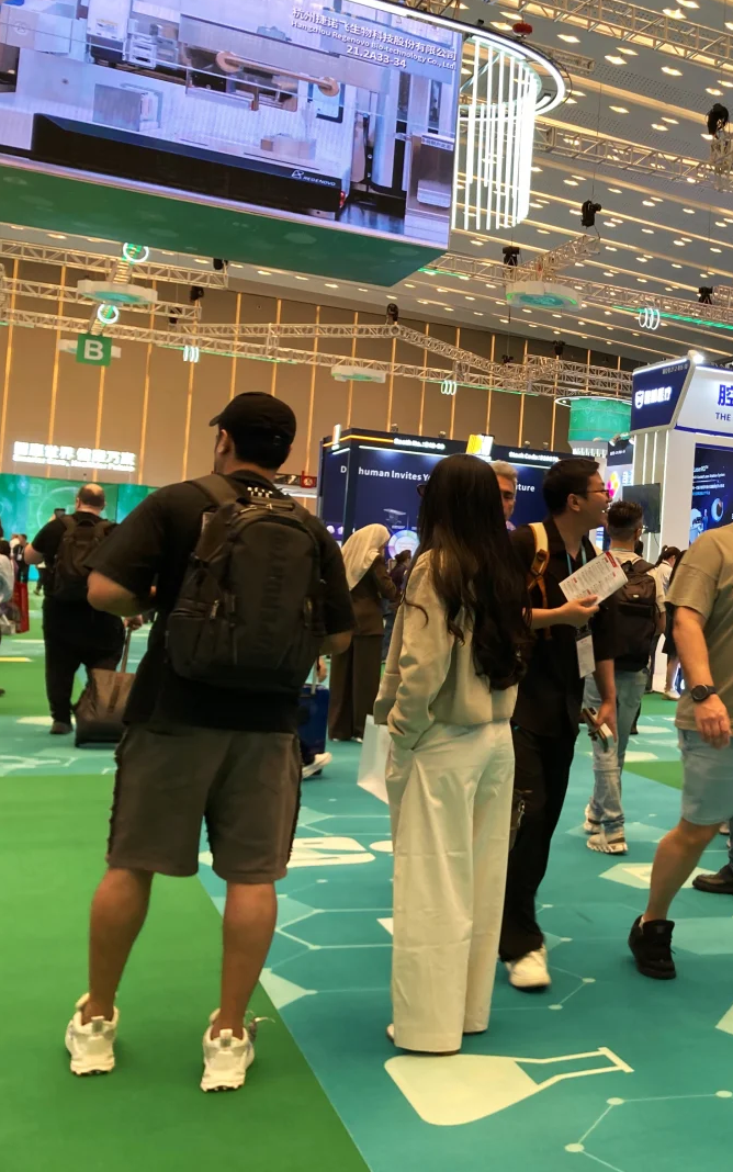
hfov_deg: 29.3
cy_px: 581
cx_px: 780
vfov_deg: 49.3
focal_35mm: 40
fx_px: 1278
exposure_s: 1/100
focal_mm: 3.99
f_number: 1.8
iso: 40
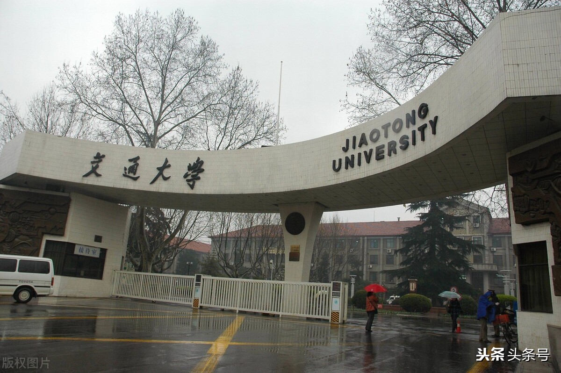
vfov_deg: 47.9
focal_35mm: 27
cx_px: 280
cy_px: 186
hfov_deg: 67.4
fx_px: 420
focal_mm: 18
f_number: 7.1
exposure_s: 1/60
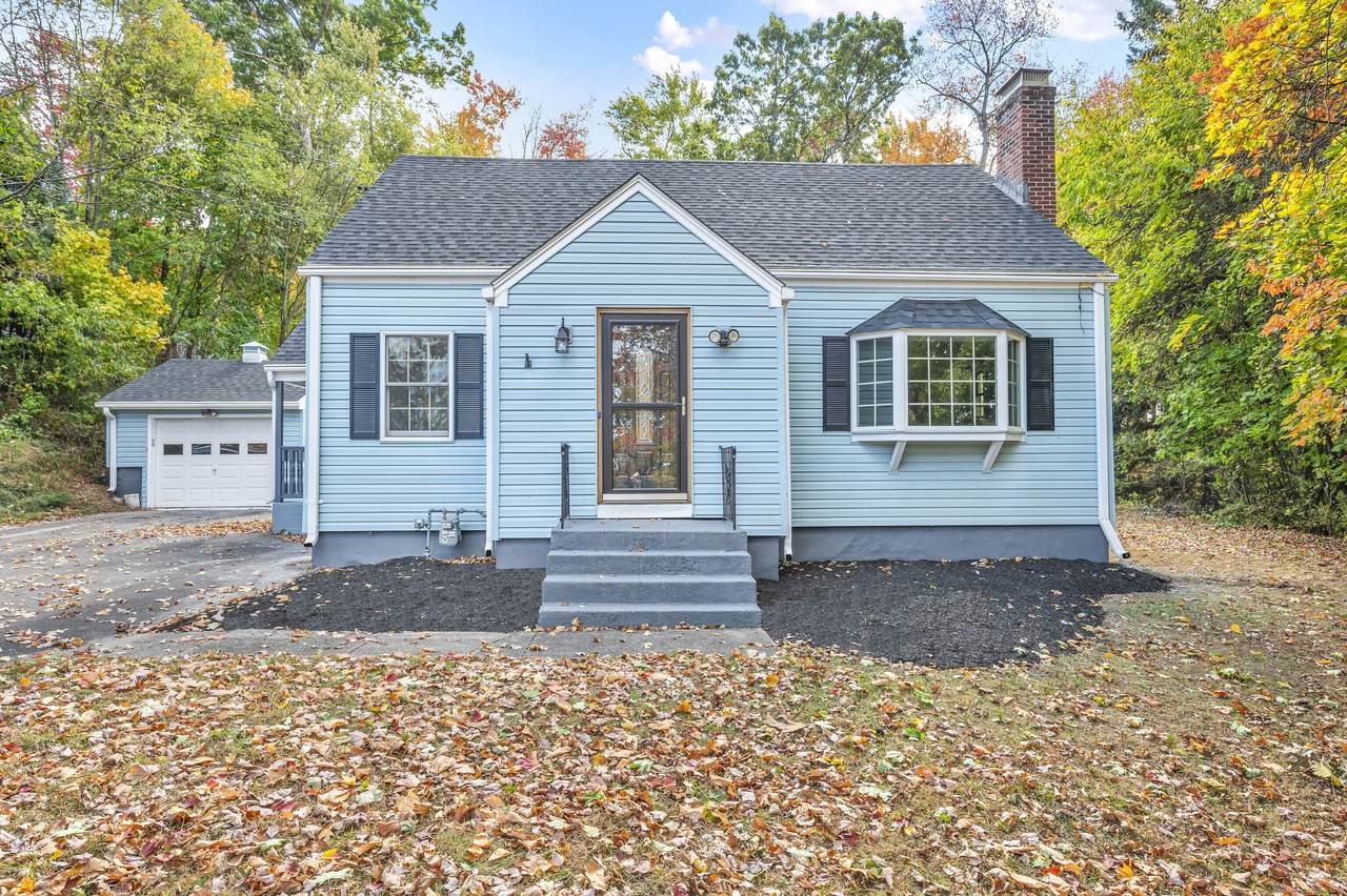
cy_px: 448
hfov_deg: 84.0
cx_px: 674
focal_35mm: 20
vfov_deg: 61.9
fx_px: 748
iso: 320
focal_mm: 20
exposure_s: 1/200
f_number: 7.1
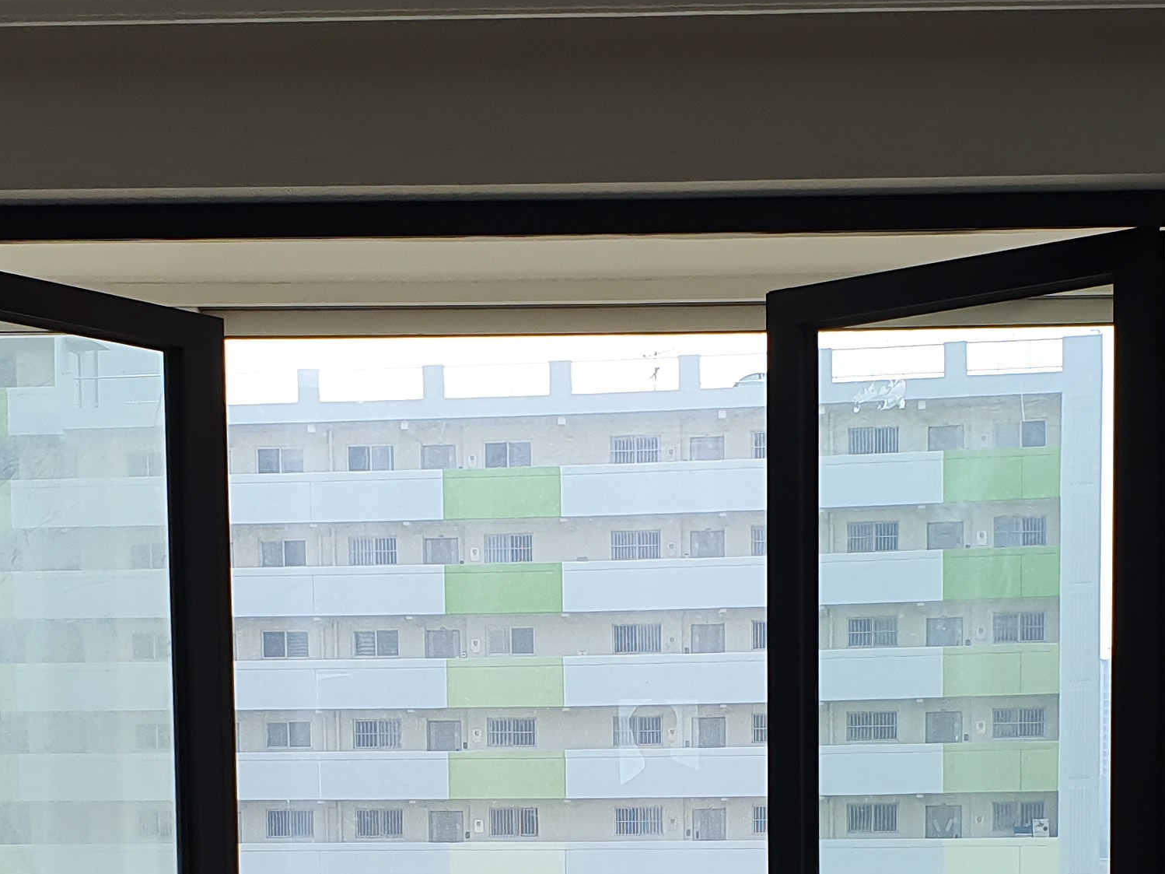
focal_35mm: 70
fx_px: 2355
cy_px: 960
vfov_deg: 20.1
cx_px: 583
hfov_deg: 27.8
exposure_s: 1/588
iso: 50
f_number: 2.4
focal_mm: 4.32
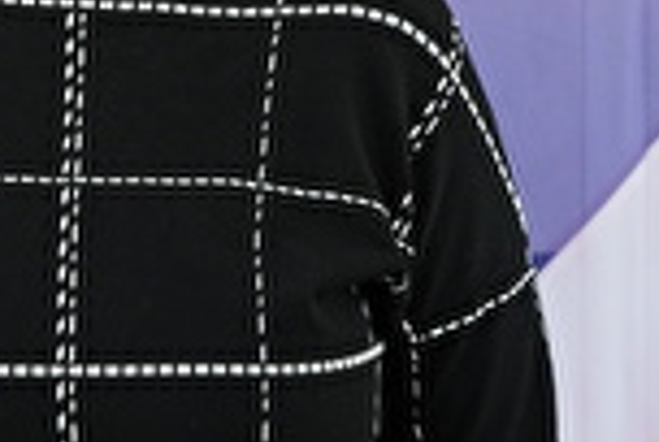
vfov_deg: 7.0
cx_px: 208
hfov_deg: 10.4
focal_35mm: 197
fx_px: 3613
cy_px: 100
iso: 800
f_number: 4
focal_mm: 50
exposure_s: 1/100
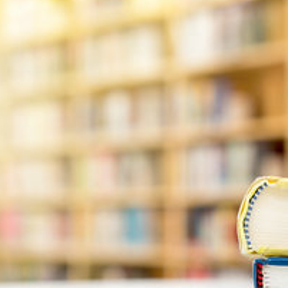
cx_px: 169
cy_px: 205
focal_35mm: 143
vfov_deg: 12.2
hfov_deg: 12.2
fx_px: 1346
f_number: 4.5
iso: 100
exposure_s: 1/20
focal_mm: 50
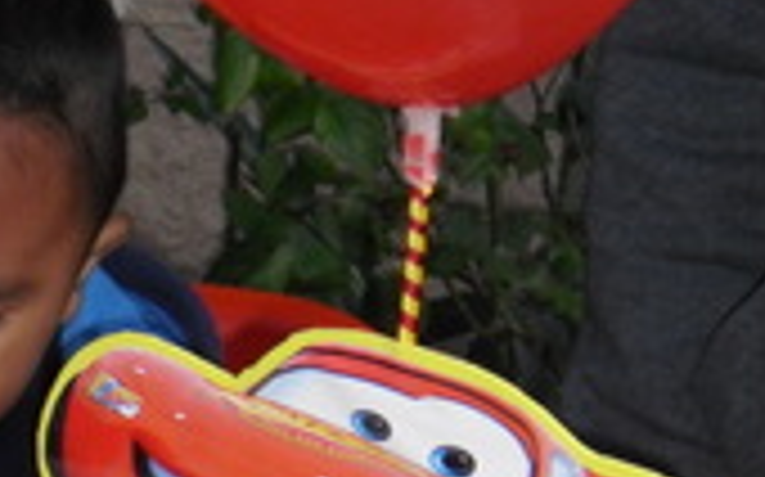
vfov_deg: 5.5
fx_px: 4875
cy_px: 729
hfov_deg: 8.9
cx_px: 40
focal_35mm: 234
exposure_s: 1/60
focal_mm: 12.8
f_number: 4.2
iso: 200
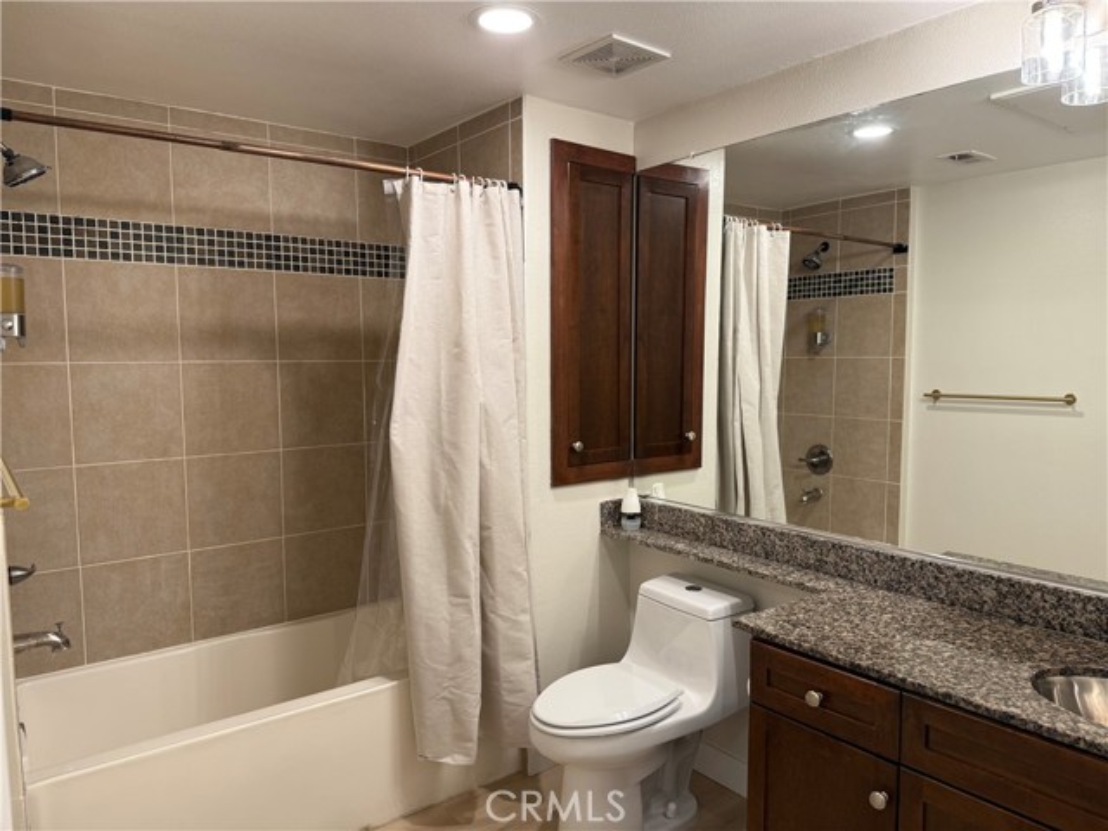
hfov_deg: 71.6
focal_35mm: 24
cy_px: 416
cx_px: 554
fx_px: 768
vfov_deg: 56.8
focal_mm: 6.76
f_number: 1.78
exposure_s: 1/60
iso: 125
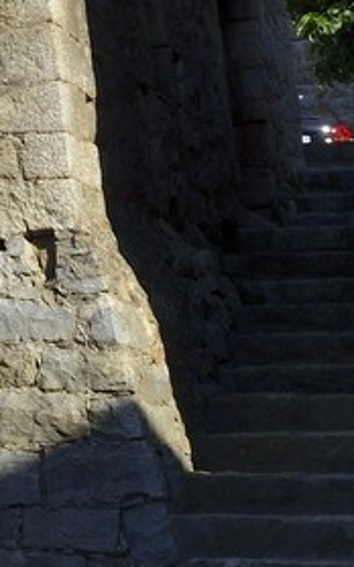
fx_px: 2891
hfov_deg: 6.6
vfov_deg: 10.5
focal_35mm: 187
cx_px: -507
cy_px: -459
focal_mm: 32
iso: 200
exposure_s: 1/200
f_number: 14
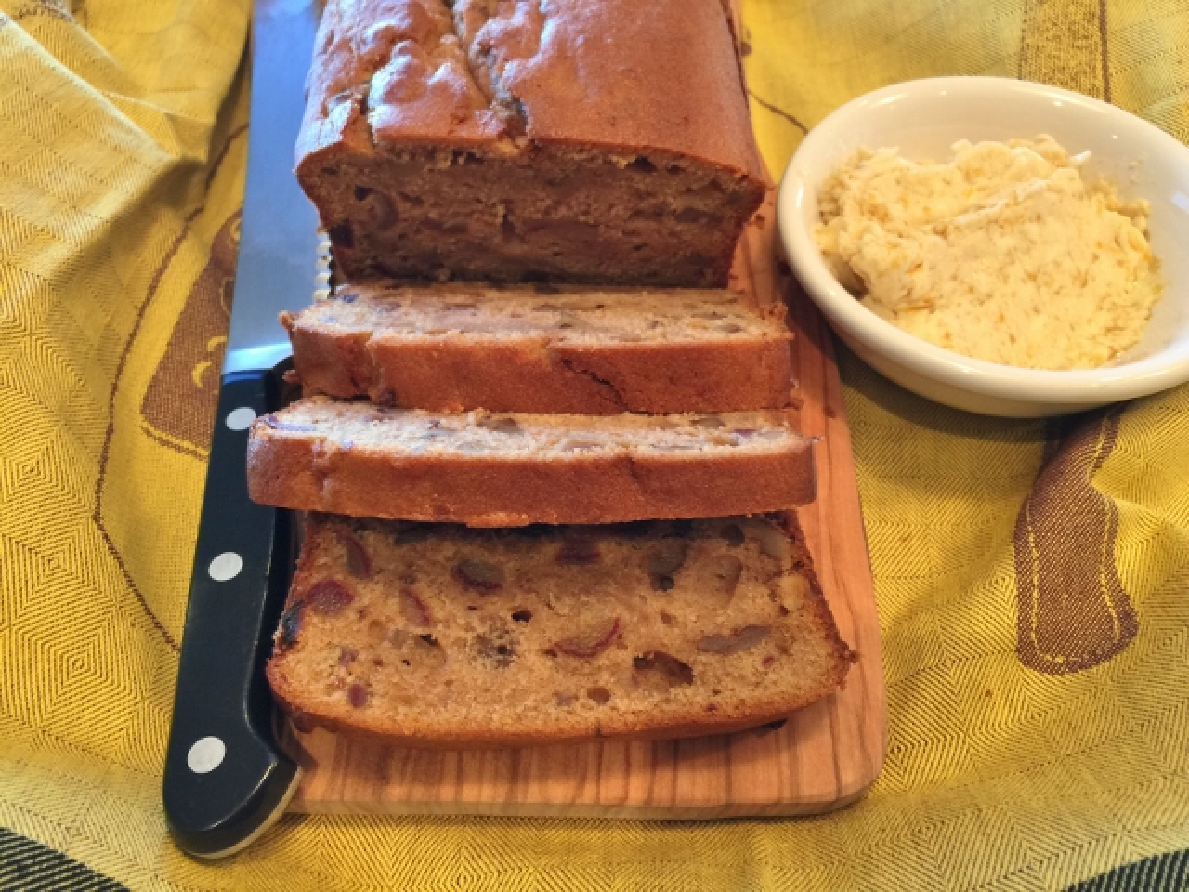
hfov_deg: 61.7
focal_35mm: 29
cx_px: 594
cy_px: 446
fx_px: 996
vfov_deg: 48.2
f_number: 2.2
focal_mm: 4.15
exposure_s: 1/15
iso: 50
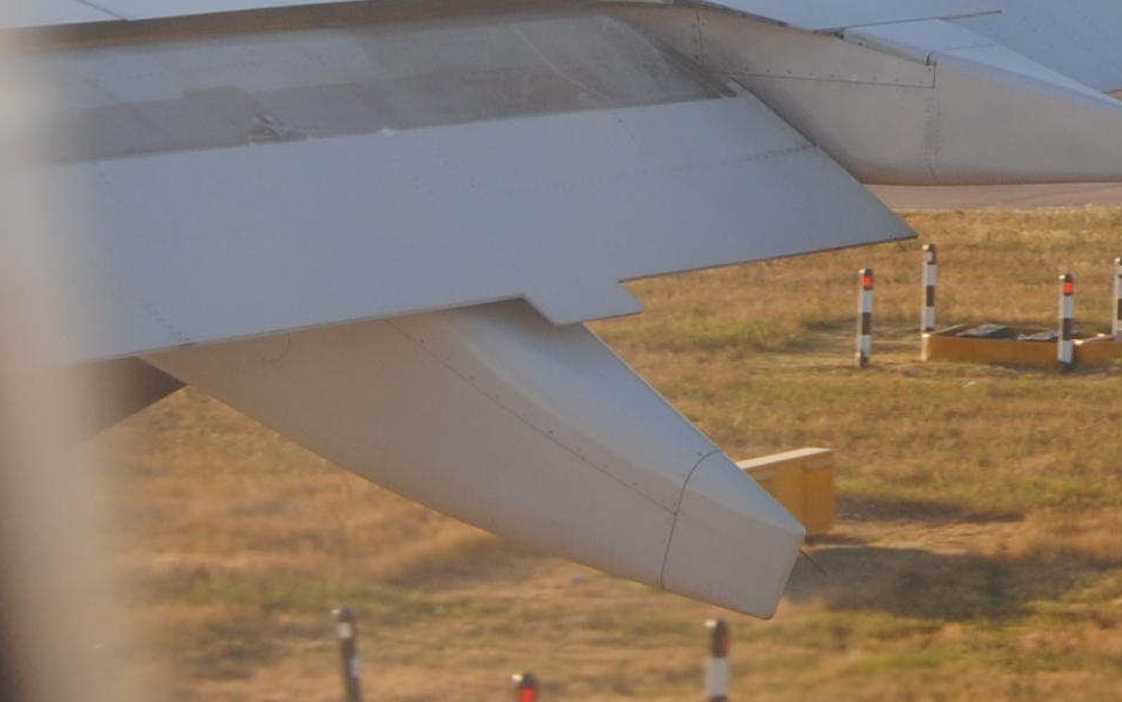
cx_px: 1583
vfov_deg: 7.1
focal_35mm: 184
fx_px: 5627
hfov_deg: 11.0
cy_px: -67
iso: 100
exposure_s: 1/160
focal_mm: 30
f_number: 6.3
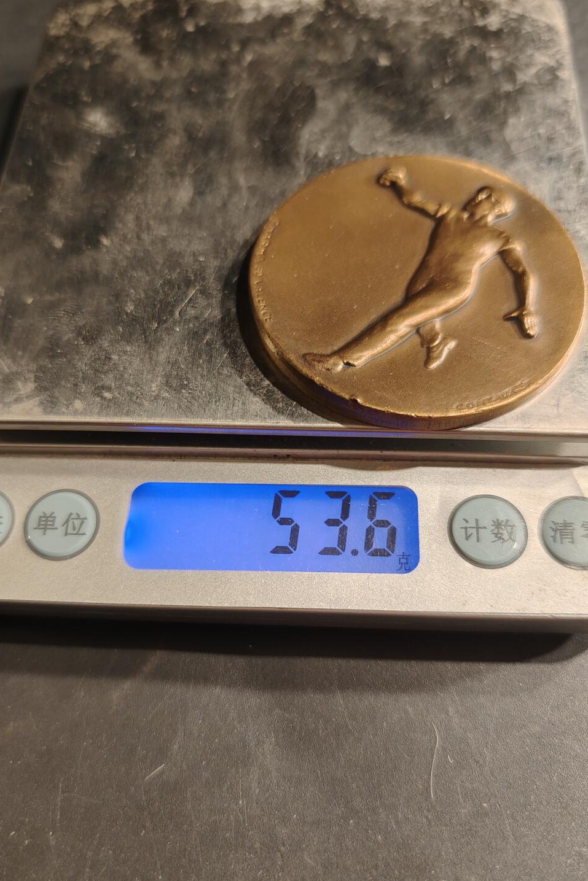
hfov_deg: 43.6
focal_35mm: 30
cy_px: 489
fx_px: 735
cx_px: 299
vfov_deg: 61.8
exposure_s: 1/200
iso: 250
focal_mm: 6.06
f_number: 1.6
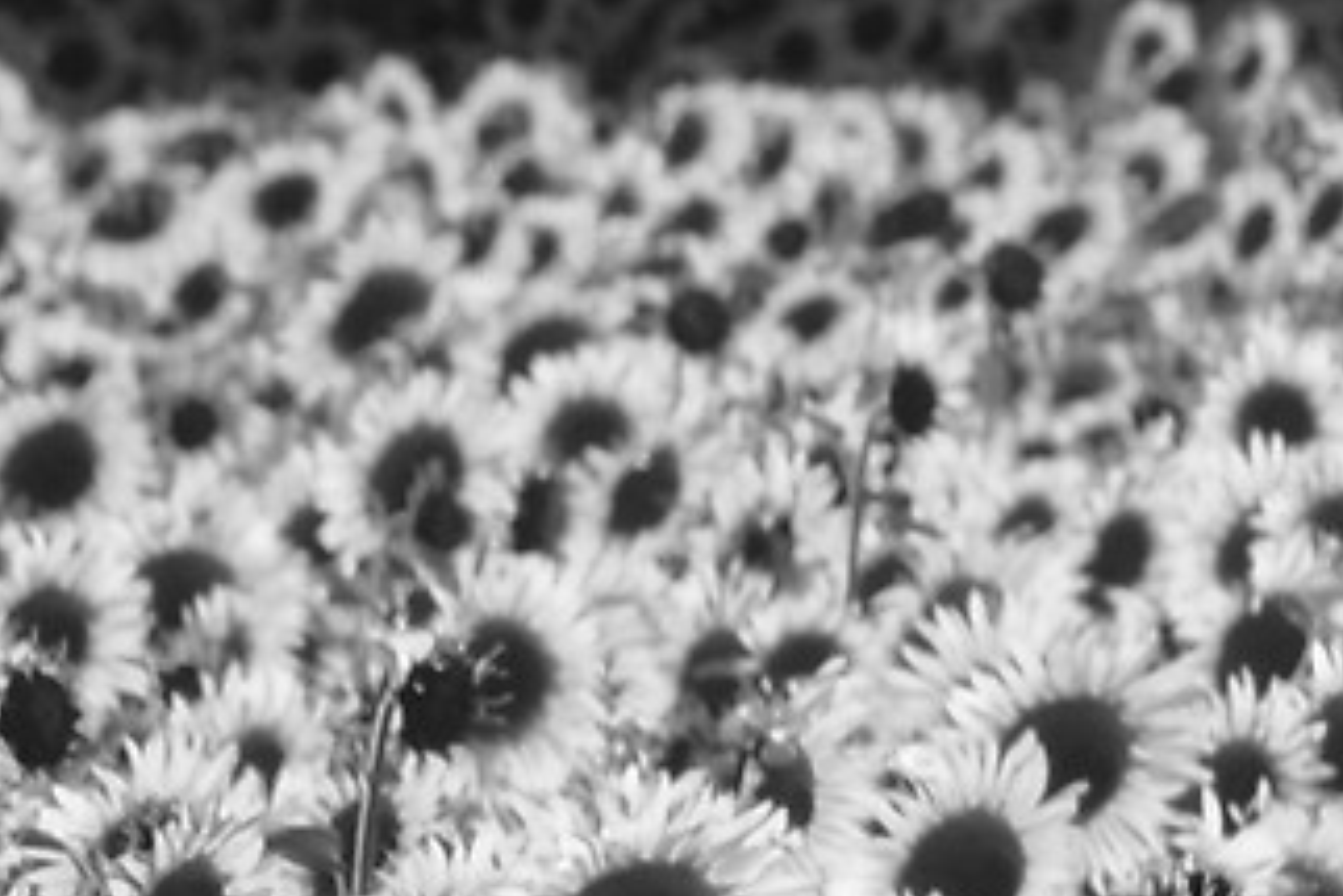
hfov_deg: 0.9
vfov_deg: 0.6
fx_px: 83449
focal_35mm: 2236
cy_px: 1750
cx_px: 3529
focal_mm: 200
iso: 100
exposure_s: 1/80
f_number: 11
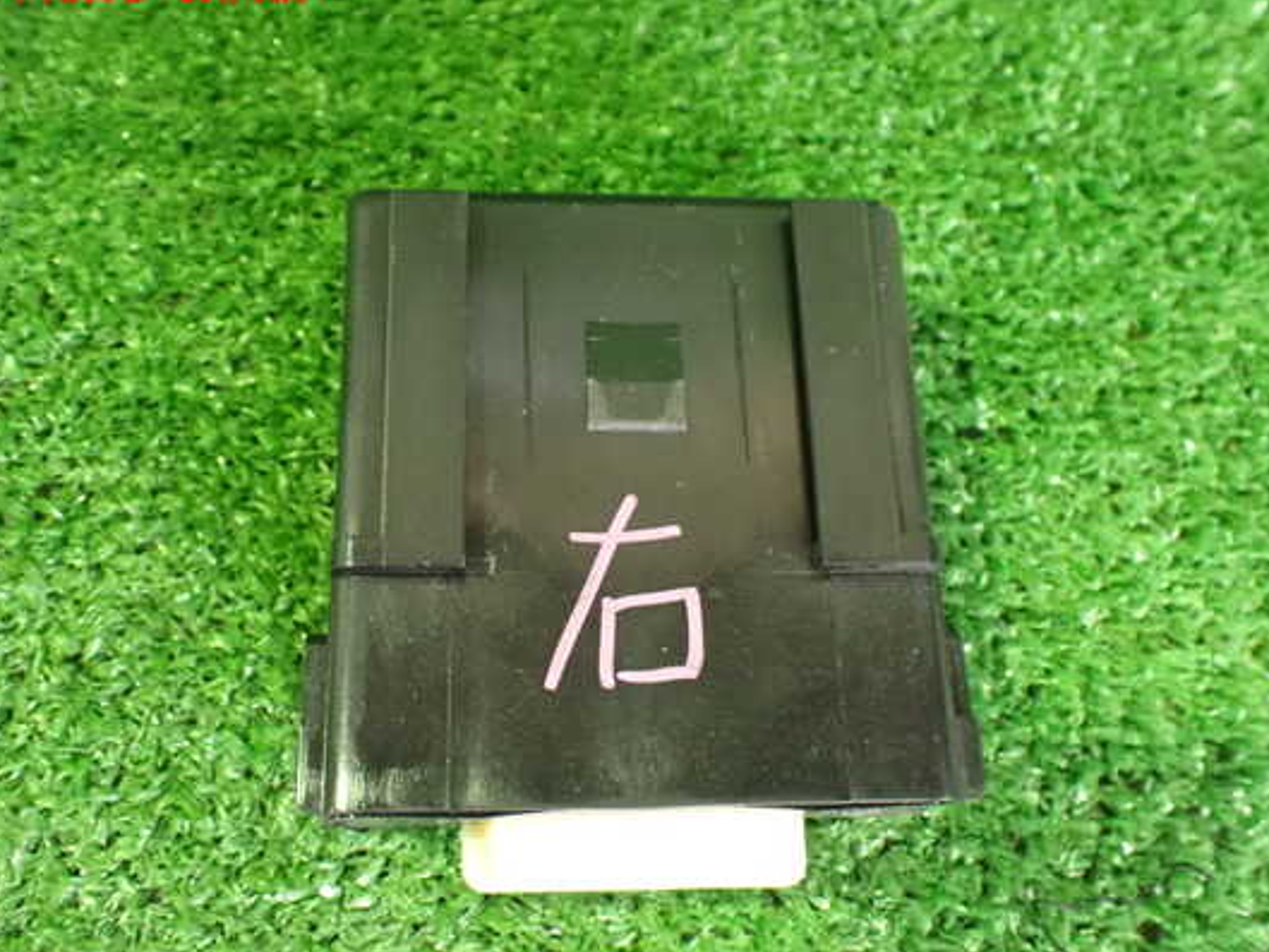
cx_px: 590
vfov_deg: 41.8
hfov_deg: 53.9
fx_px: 1247
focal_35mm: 34
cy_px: 496
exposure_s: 1/30
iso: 1600
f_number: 2.3
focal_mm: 5.4
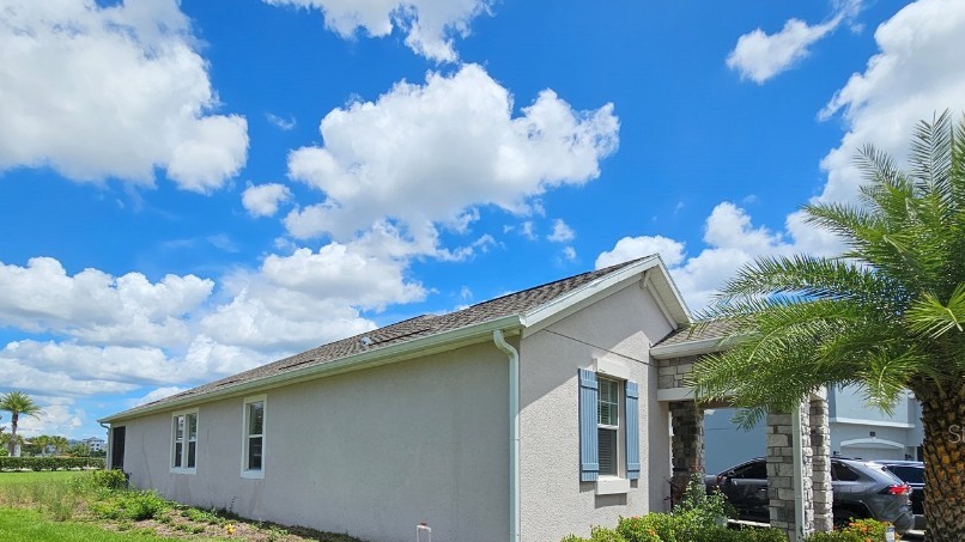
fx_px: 460
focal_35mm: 18
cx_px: 448
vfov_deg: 56.6
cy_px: 433
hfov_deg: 92.5
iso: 50
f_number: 2.2
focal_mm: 2.2
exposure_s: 1/4131
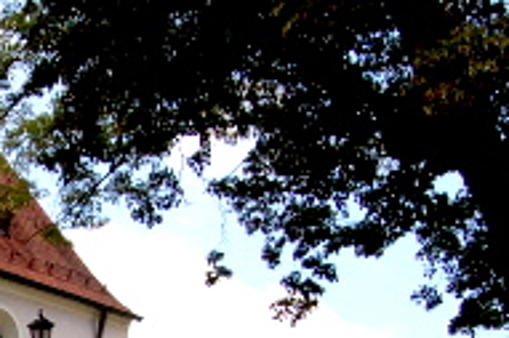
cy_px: 440
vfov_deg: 13.3
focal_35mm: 99
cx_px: -123
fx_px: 1399
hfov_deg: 19.3
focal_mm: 18
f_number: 9
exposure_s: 1/320
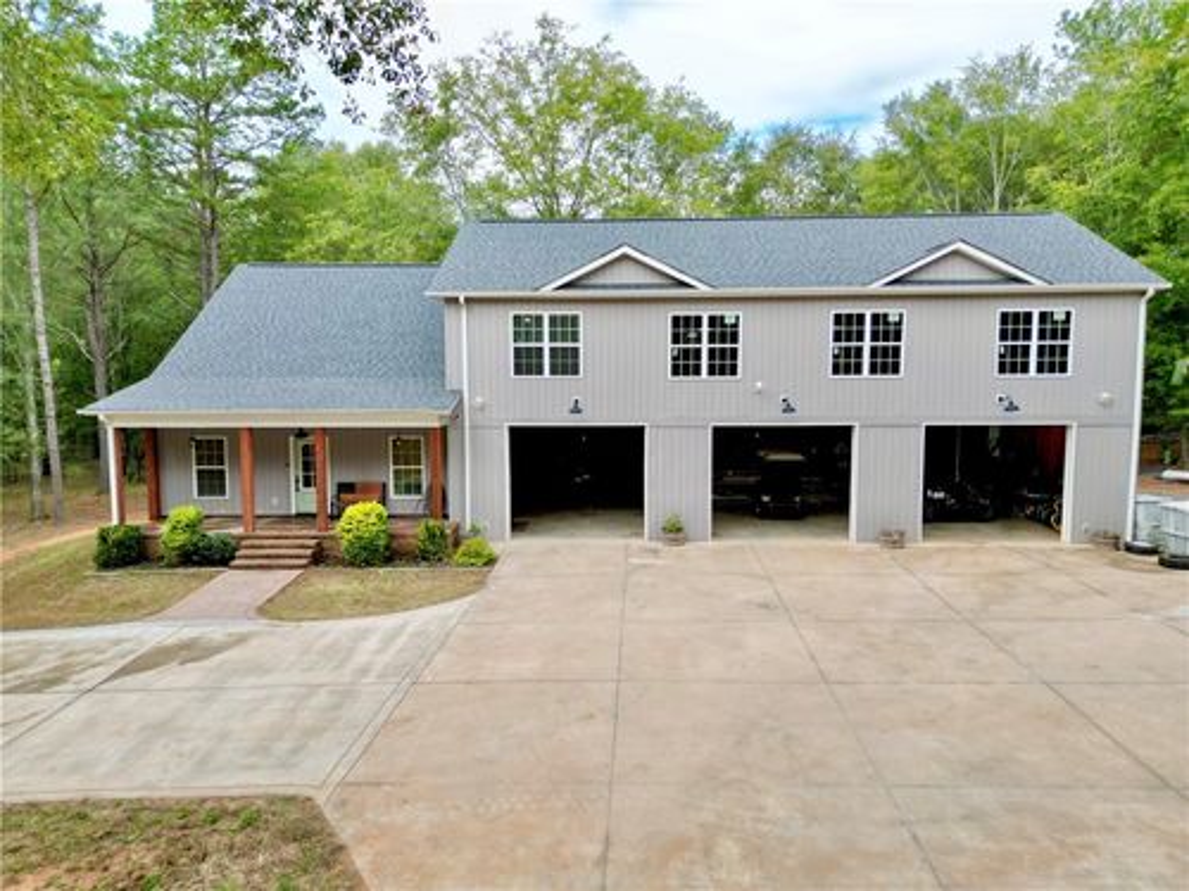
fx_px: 824
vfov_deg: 56.8
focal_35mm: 24
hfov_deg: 71.6
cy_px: 446
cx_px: 594
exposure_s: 1/1600
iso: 200
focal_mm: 6.72
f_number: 1.7
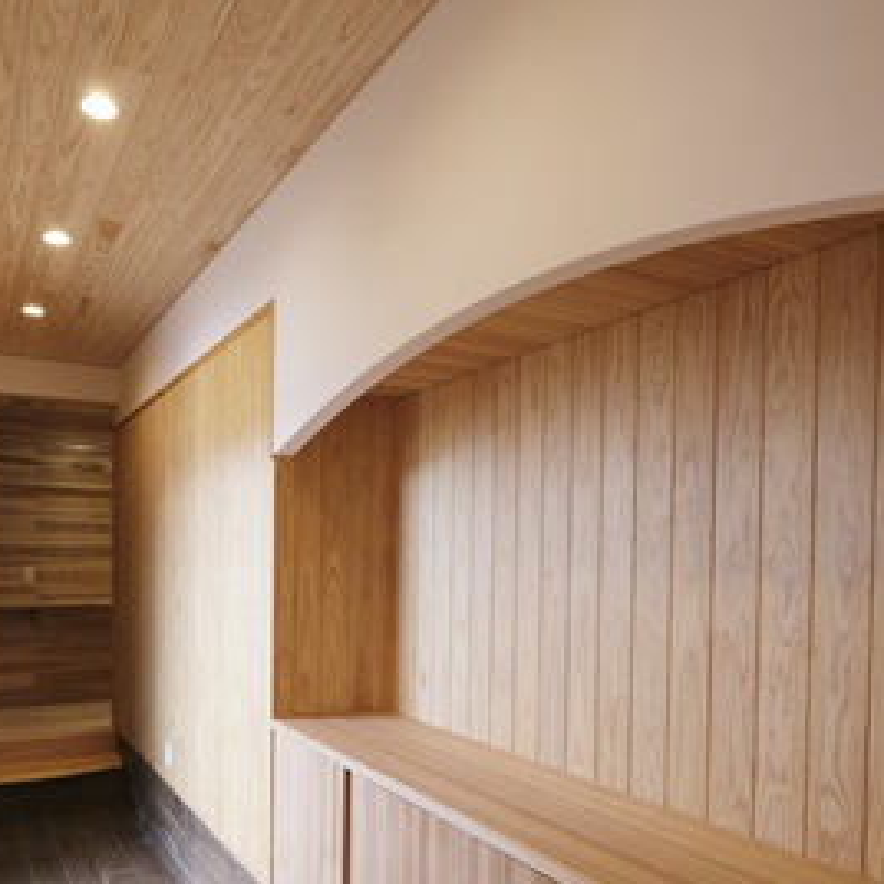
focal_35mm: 25
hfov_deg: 62.2
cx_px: 343
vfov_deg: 61.4
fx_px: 722
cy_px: 589
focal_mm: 10
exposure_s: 1/80
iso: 800
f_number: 5.6
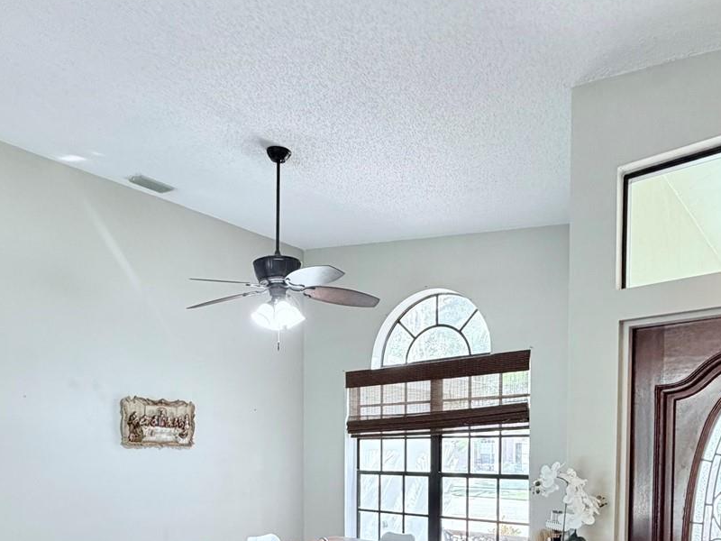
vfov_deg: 45.8
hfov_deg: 63.2
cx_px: 315
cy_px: 471
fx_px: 583
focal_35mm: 28
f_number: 2.2
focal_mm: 2.22
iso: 200
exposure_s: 1/60
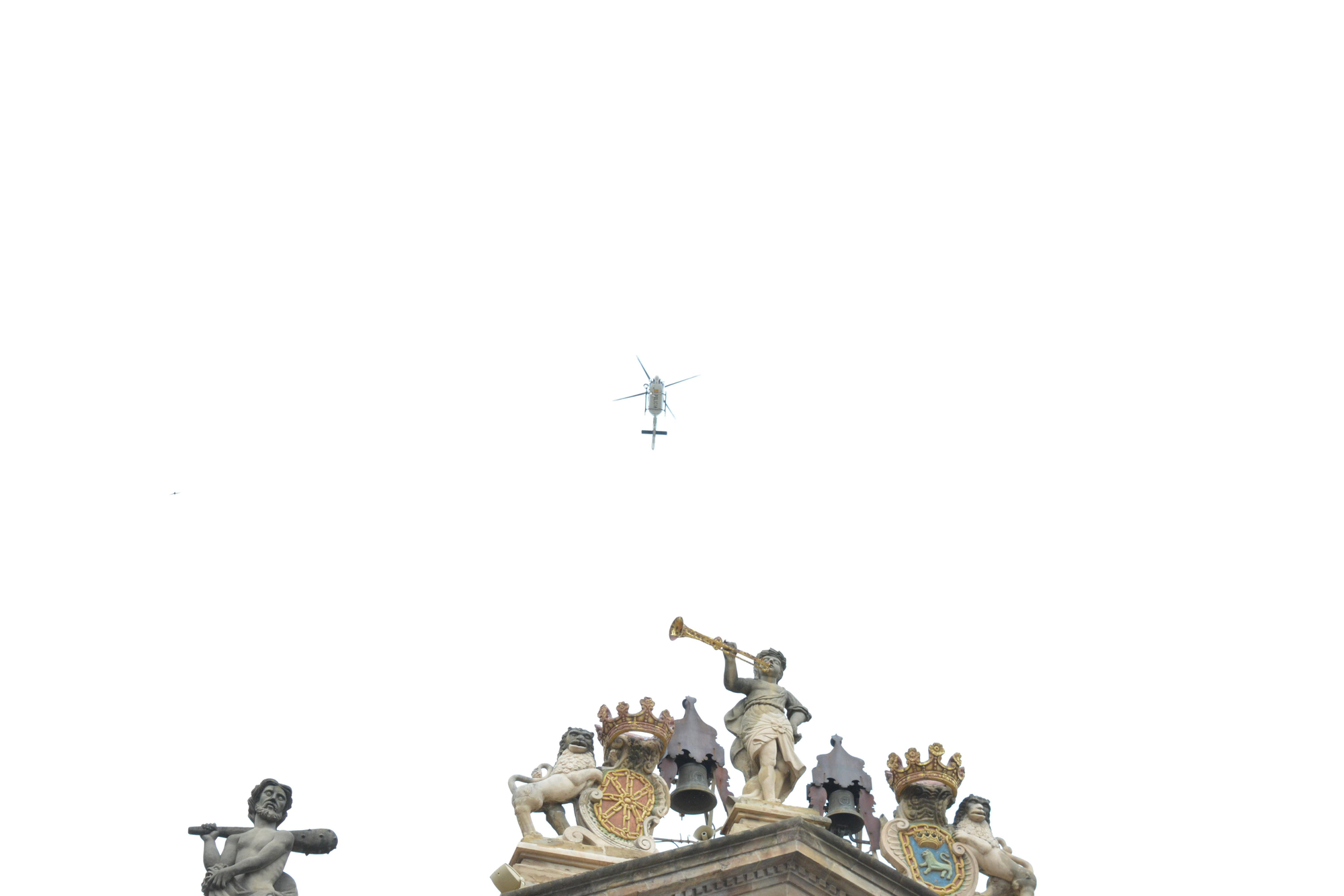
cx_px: 672
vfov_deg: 17.5
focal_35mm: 78
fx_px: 2912
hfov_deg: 26.0
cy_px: 448
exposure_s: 1/500
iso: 1000
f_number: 5.6
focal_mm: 52
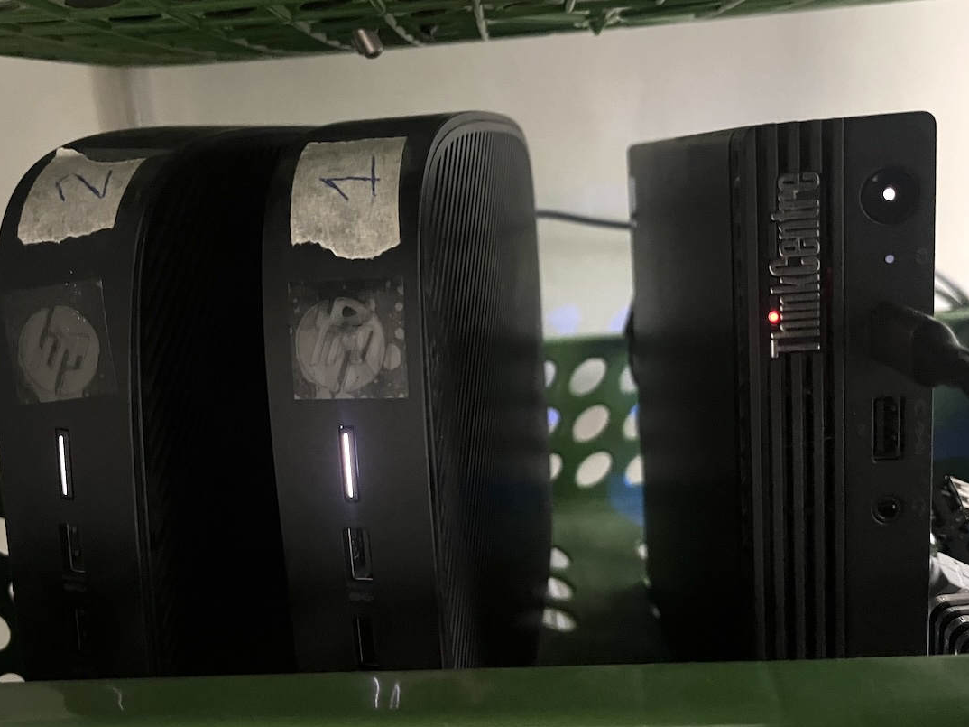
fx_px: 868
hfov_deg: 58.3
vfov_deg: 45.4
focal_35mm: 31
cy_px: 325
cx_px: 438
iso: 2000
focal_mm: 5.1
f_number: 1.6
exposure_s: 1/17
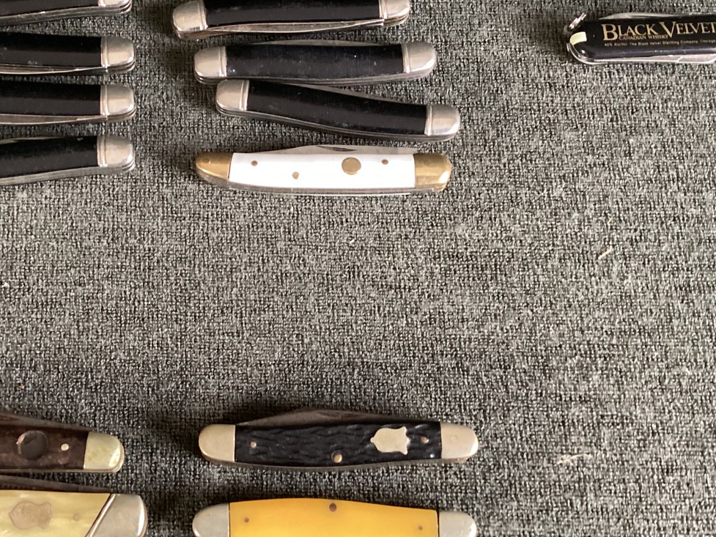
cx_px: 241
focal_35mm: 48
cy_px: 281
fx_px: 993
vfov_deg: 30.3
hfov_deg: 39.2
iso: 400
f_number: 2.4
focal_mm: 3.3
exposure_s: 1/40
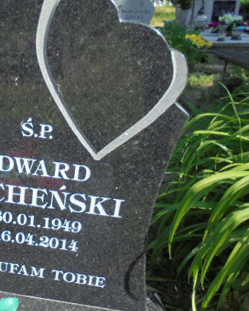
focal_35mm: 42
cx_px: 26
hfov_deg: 33.8
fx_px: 387
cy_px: 149
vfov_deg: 43.8
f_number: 3.7
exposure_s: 1/400
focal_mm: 5.3
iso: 100
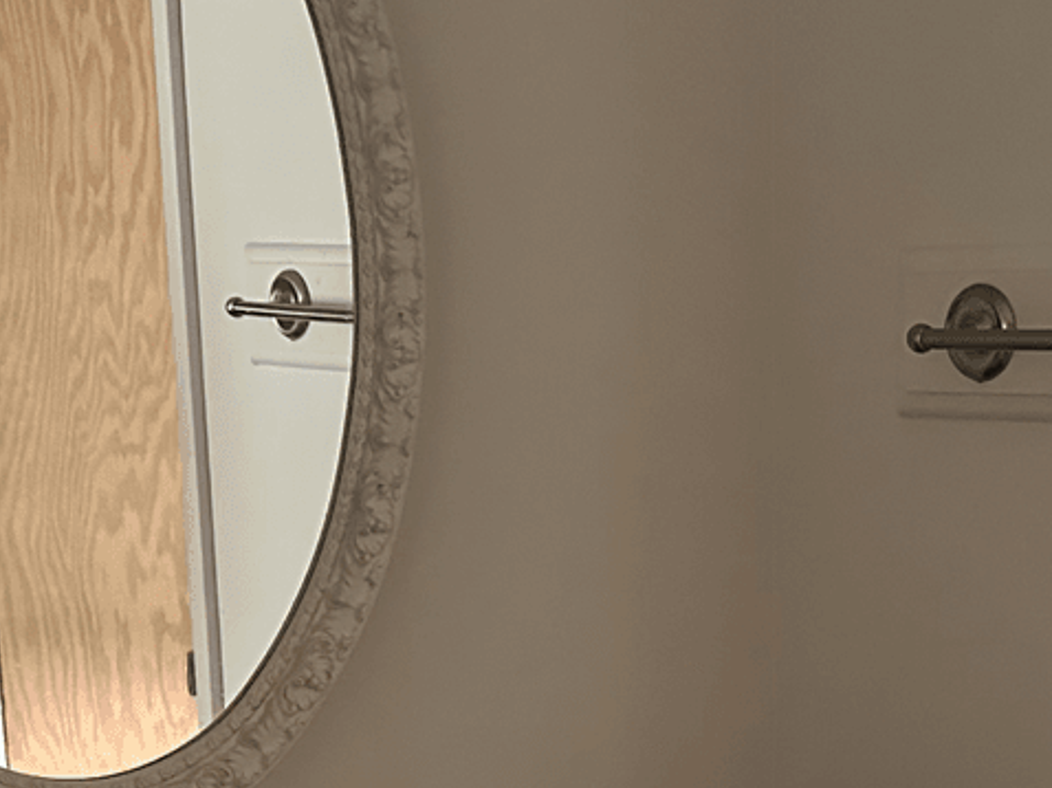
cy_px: 864
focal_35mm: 76
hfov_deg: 25.4
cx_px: 782
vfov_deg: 18.6
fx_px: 2309
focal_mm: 6.86
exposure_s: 1/58
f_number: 1.78
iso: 1000
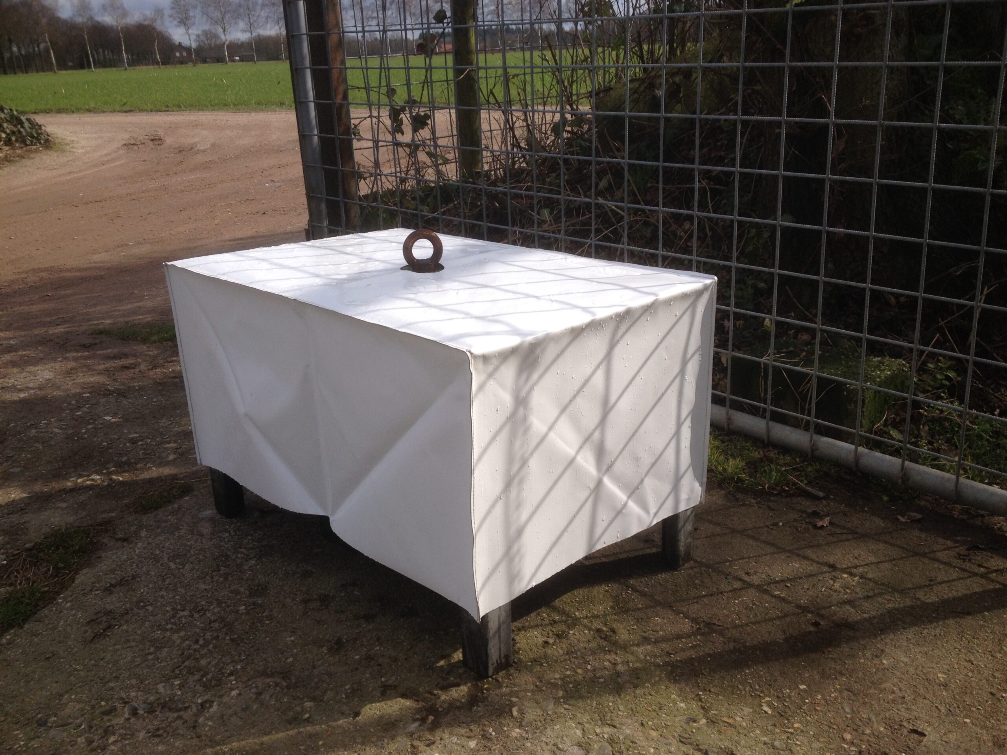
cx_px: 504
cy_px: 378
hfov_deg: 52.6
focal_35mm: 35
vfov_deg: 40.7
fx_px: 1018
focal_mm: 4.28
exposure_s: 1/1577
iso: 50
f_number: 2.4
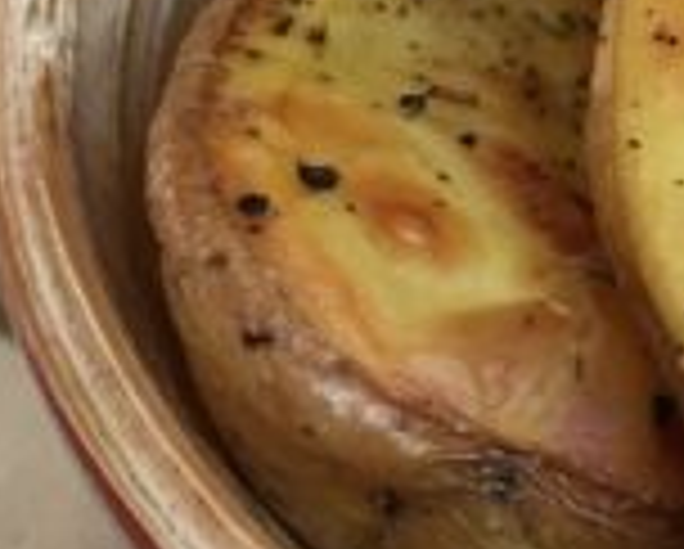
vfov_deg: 10.8
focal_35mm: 143
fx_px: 2899
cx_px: 1188
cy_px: 144
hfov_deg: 12.4
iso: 25
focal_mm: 4.15
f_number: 2.2
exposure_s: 1/33
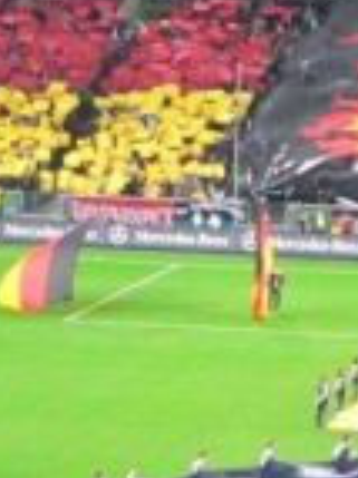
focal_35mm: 263
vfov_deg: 7.5
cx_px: 438
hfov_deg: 5.6
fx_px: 3632
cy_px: 421
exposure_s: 1/60
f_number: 2.8
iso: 400
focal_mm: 7.8
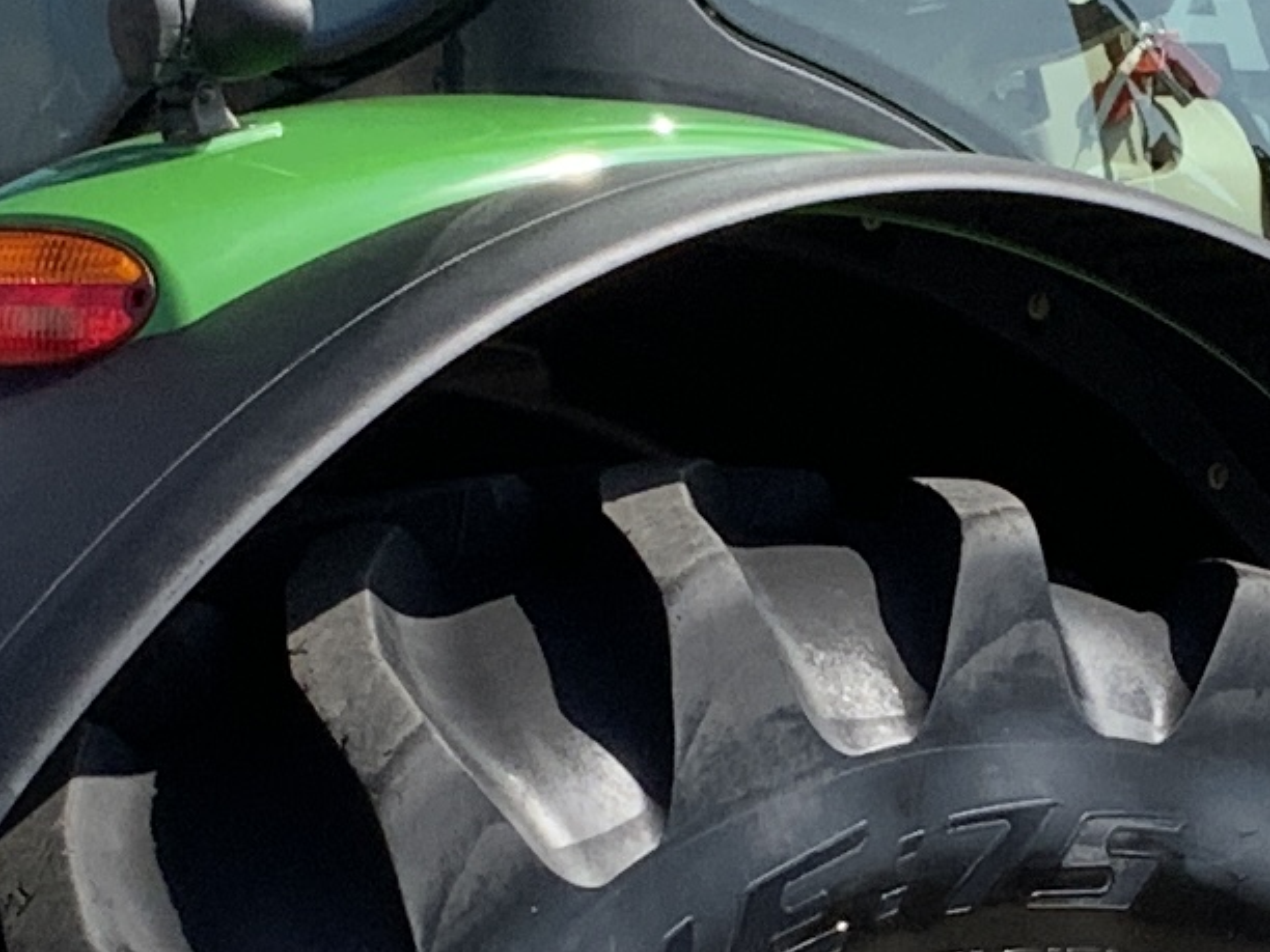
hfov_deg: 10.3
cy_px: 842
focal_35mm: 191
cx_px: 1112
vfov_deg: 7.8
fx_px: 7007
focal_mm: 3
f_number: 1.8
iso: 16
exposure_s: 1/1055
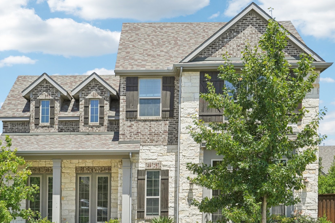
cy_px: 109
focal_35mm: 45
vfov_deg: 29.9
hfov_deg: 43.5
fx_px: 419
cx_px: 146
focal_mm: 36
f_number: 8
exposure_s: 1/1250
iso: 400
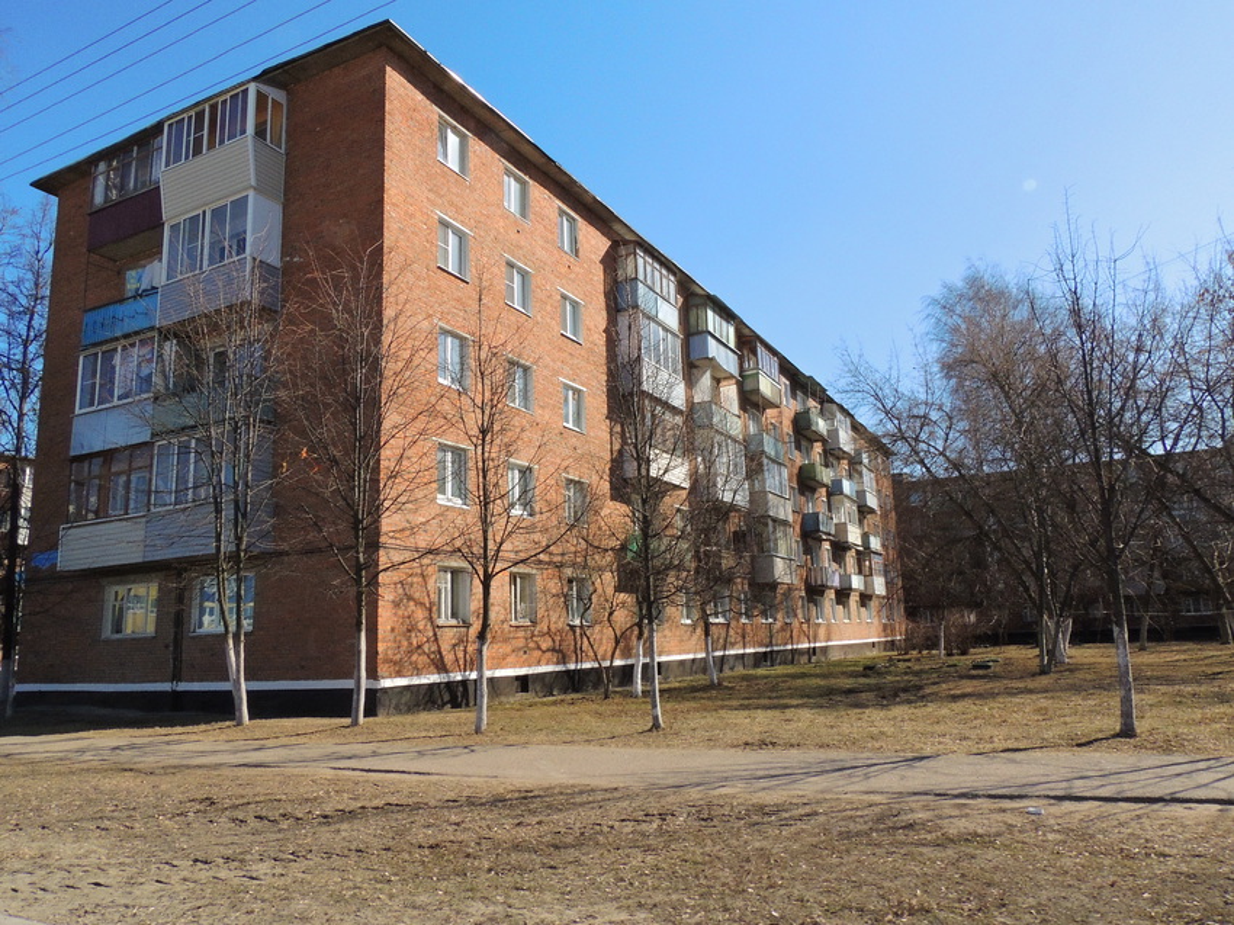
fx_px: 855
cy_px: 462
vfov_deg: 56.8
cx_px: 617
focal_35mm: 24
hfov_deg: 71.6
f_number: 6.6
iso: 400
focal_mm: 4.3
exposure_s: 1/800
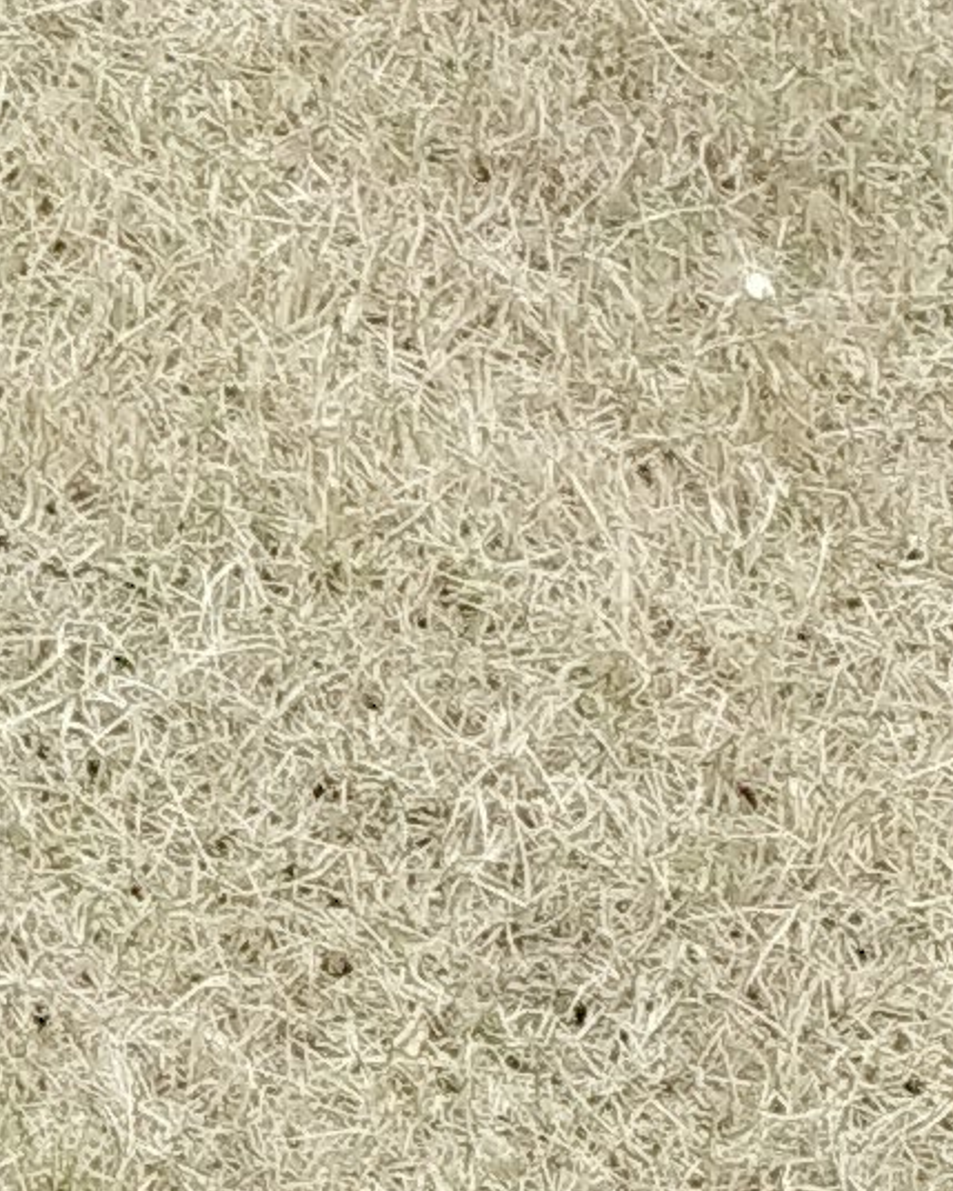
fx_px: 6873
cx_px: -2177
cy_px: -1333
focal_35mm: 195
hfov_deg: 6.9
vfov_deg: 9.2
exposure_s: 1/134
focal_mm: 3.95
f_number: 1.8
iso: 100
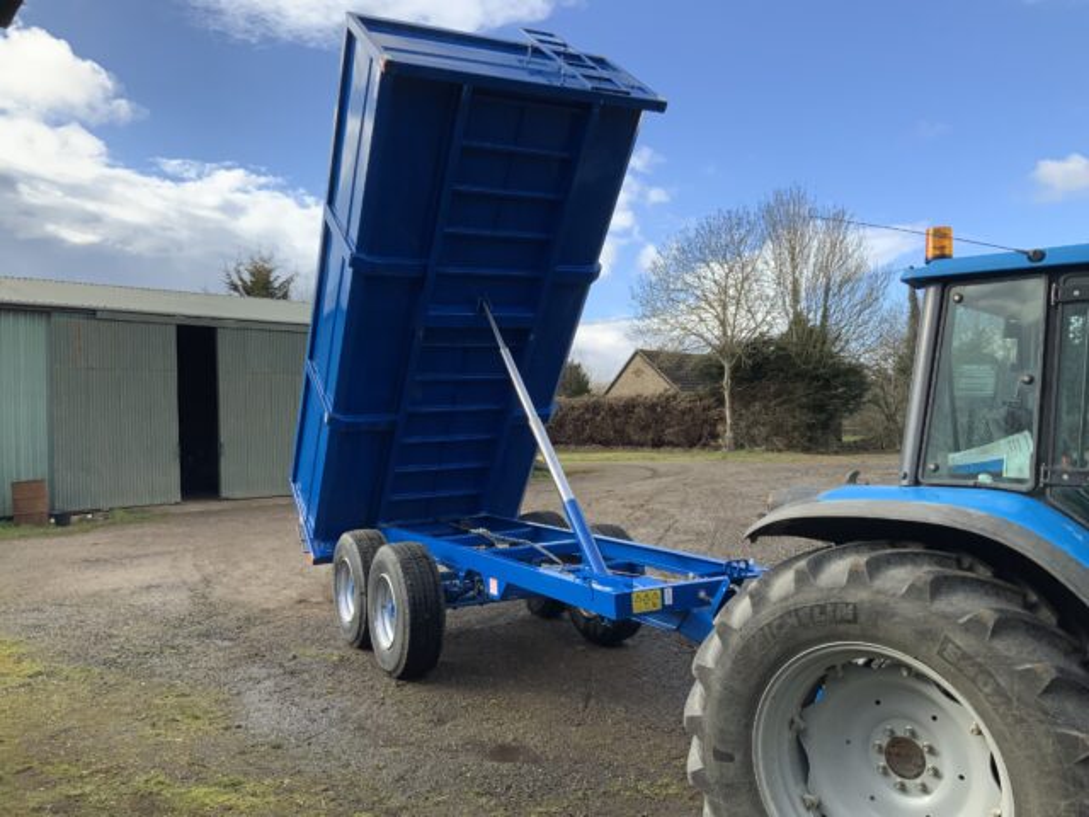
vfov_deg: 48.2
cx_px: 544
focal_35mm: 29
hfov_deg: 61.7
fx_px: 912
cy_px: 408
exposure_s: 1/855
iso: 16
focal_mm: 3
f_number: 1.8
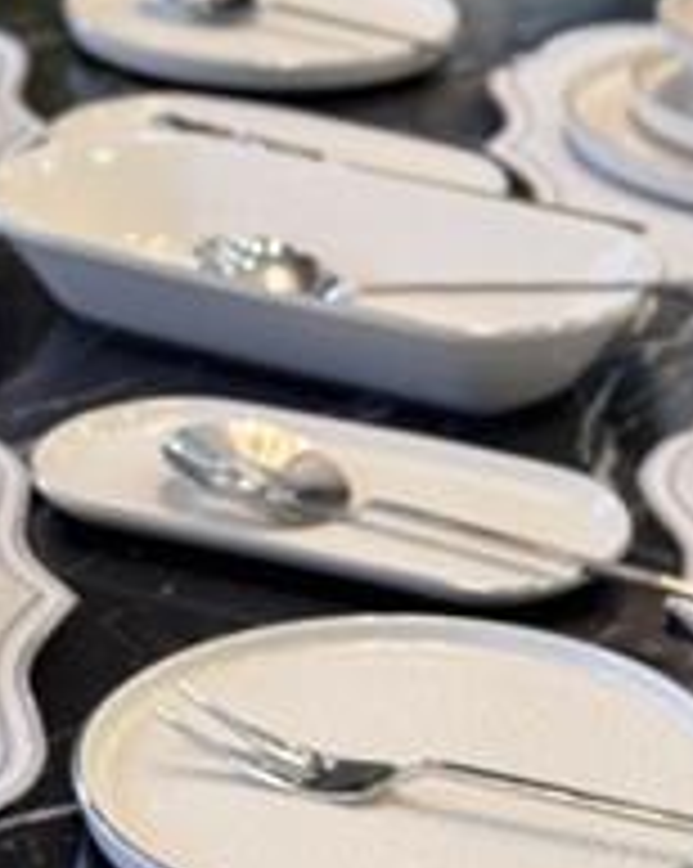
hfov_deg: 12.5
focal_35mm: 123
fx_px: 3158
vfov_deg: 15.4
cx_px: 580
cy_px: 868
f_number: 1.78
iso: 64
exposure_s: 1/100
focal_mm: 6.86
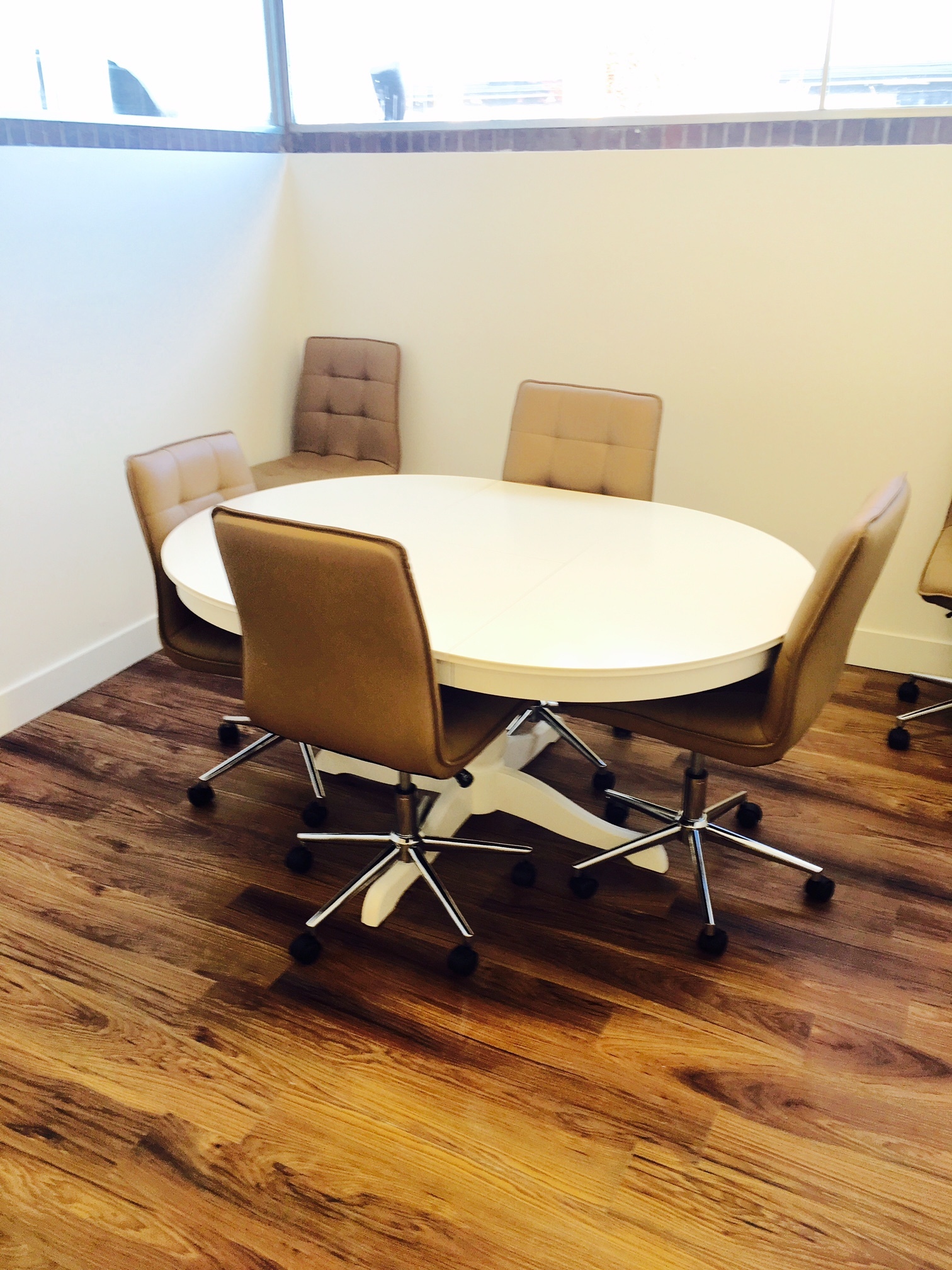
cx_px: 476
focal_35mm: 29
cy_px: 635
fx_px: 1063
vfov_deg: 61.7
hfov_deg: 48.2
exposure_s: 1/40
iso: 25
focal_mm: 4.15
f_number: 2.2
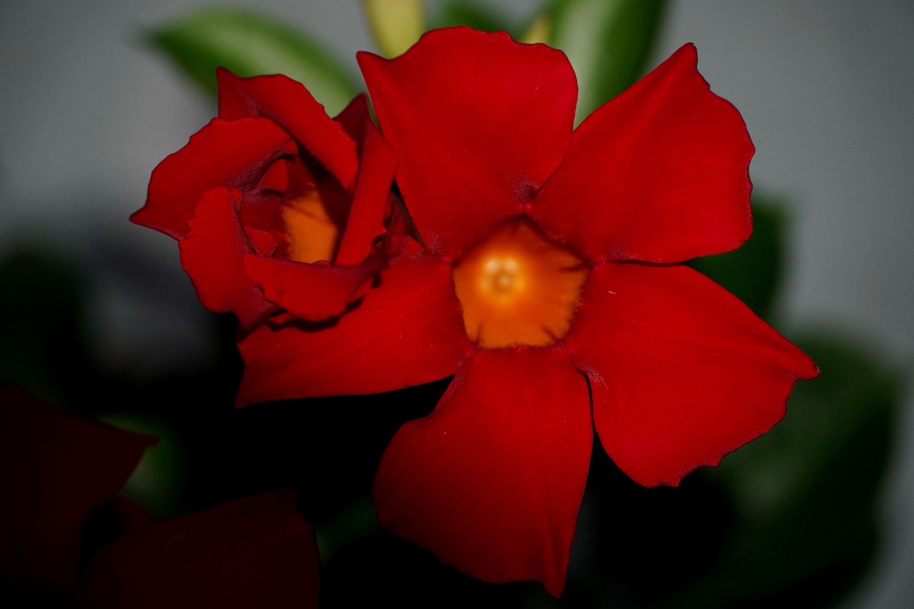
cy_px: 304
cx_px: 457
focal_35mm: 202
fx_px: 5141
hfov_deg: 10.2
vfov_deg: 6.8
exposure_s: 1/100
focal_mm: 135
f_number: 5.6
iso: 640
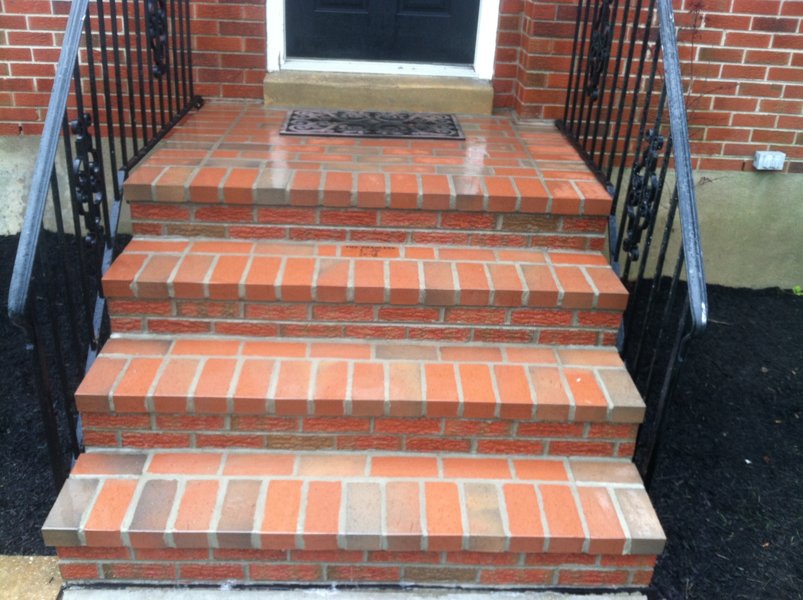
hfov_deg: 52.7
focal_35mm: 35
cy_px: 300
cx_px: 402
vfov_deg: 40.6
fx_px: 811
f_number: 2.8
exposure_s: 1/120
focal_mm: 3.85
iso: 80
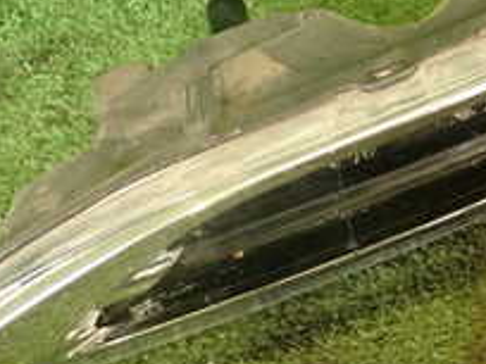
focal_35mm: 94
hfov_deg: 20.3
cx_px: 462
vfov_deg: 15.6
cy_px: 79
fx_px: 1320
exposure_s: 1/30
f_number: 2.4
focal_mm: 5.79
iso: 250
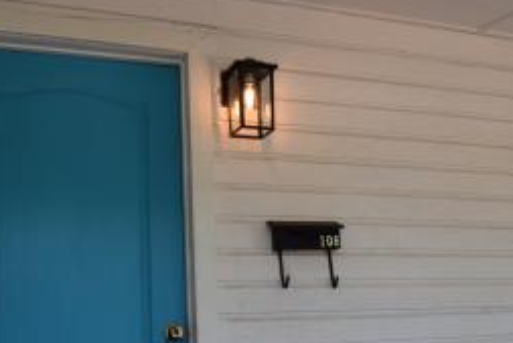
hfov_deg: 41.1
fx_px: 684
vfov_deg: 27.3
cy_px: 292
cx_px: 268
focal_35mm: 48
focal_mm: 18
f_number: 7.1
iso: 400
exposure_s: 1/200
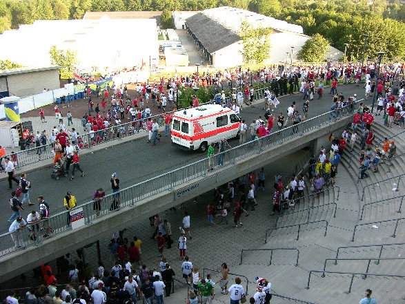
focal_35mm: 35
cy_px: 152
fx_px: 409
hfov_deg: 52.6
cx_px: 202
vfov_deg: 40.7
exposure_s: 1/43.7
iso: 50
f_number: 4.5
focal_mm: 8.9
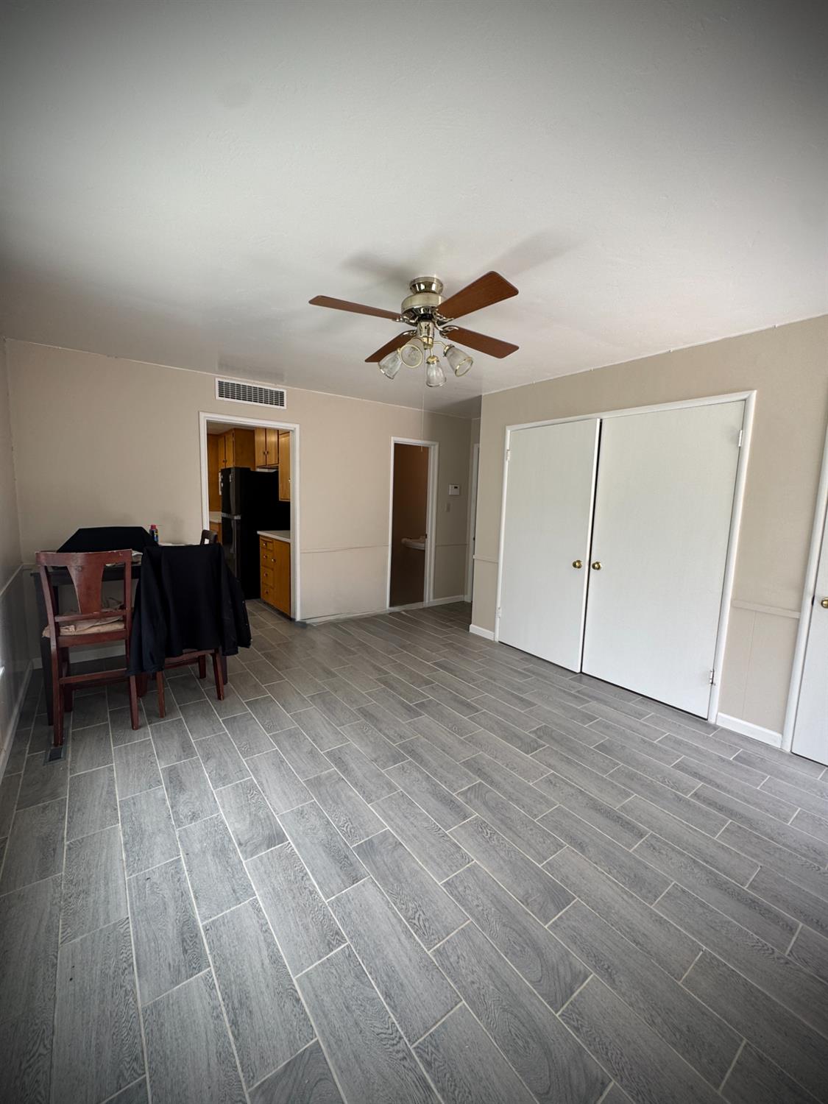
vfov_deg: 102.1
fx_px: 446
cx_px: 414
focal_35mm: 14
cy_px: 552
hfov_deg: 85.7
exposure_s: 1/99
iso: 50
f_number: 2.2
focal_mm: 2.22
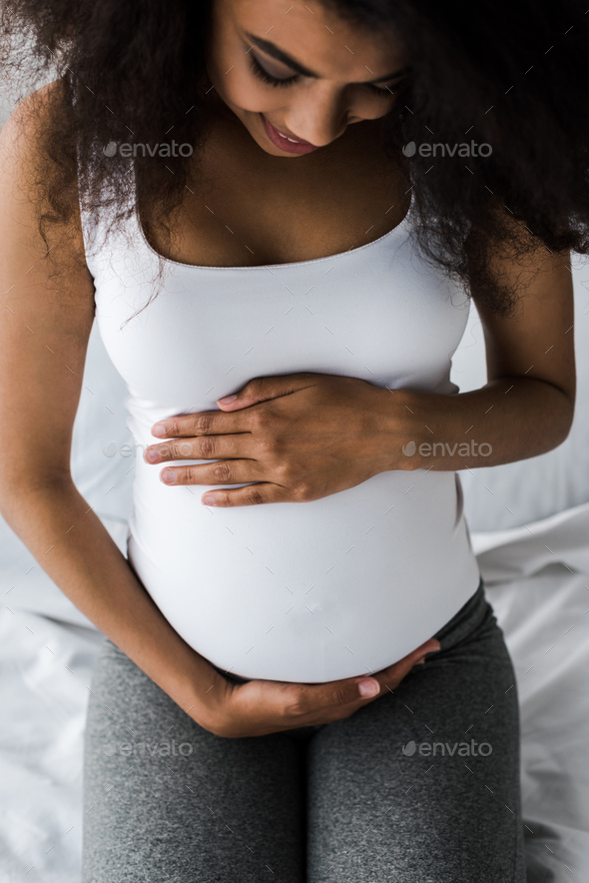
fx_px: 1226
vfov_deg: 39.6
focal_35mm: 50
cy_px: 442
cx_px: 294
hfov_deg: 27.0
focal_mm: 50
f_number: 4
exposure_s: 1/160
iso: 400
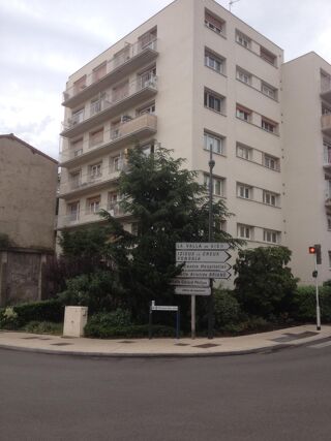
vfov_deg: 52.6
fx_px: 446
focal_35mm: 35
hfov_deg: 40.7
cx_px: 166
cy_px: 220
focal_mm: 4.28
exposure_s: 1/986
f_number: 2.4
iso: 50
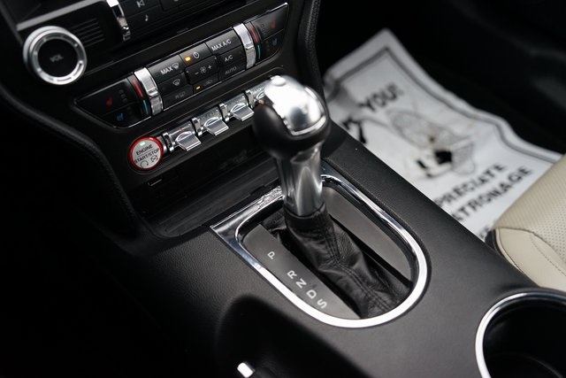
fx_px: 550
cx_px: 283
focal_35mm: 35
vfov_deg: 37.9
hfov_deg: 54.4
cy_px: 189
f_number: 3.2
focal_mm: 35
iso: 1600
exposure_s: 1/160
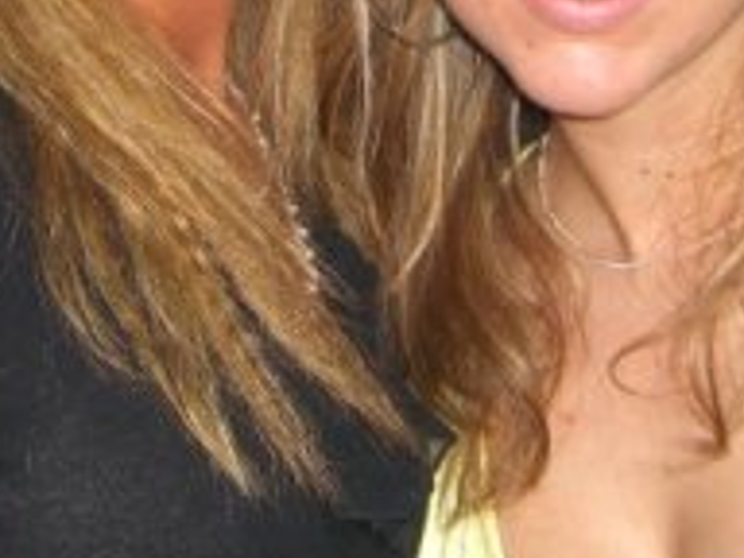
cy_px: -62
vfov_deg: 12.2
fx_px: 2558
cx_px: 388
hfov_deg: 16.6
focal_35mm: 119
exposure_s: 1/60
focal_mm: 7.9
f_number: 2.8
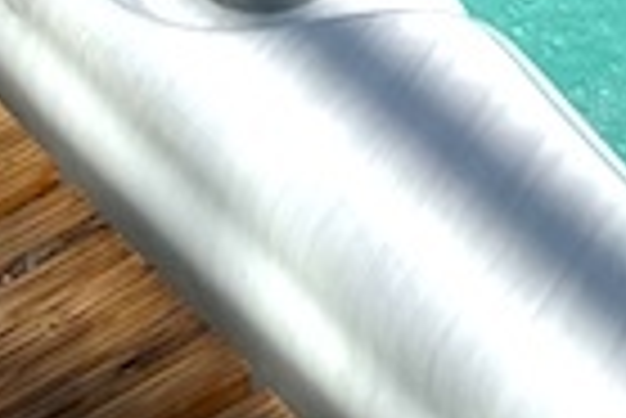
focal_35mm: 178
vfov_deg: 6.4
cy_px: -1214
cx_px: 644
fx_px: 3098
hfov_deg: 11.4
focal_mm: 6.86
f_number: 1.78
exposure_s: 1/7576
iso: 80
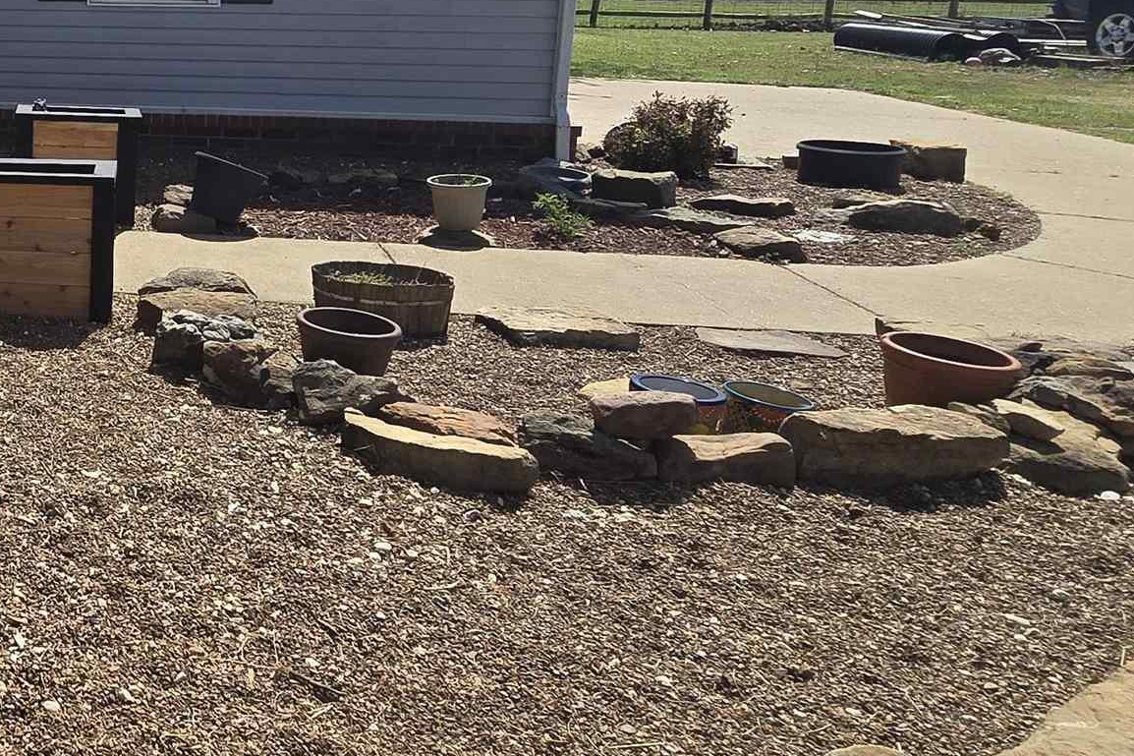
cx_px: -134
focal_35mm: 36
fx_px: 1134
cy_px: 150
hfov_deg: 41.5
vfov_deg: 35.7
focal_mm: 2.2
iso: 50
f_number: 2.2
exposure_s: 1/2410
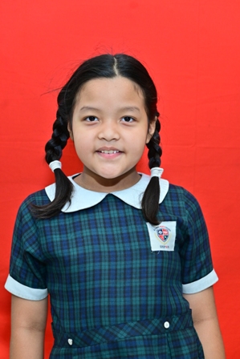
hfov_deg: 15.5
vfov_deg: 23.0
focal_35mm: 88
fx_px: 884
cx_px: 120
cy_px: 180
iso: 400
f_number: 5
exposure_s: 1/100
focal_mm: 59
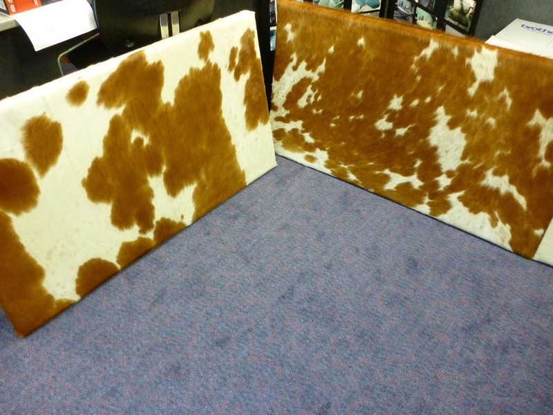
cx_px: 276
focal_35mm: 28
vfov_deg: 49.7
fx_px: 447
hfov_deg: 63.4
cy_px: 208
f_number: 3.1
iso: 400
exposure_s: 1/15
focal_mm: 5
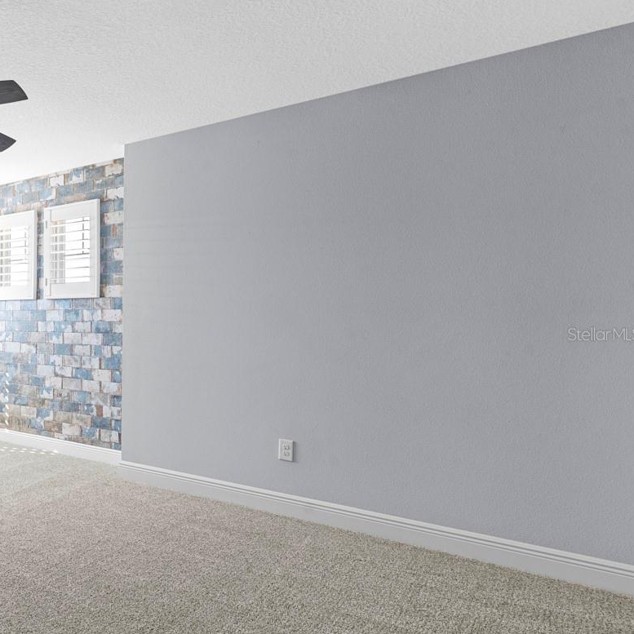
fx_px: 580
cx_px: -8
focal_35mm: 28
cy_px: 334
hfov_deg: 47.1
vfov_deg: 57.3
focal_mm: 16
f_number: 9
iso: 100
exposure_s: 2.5
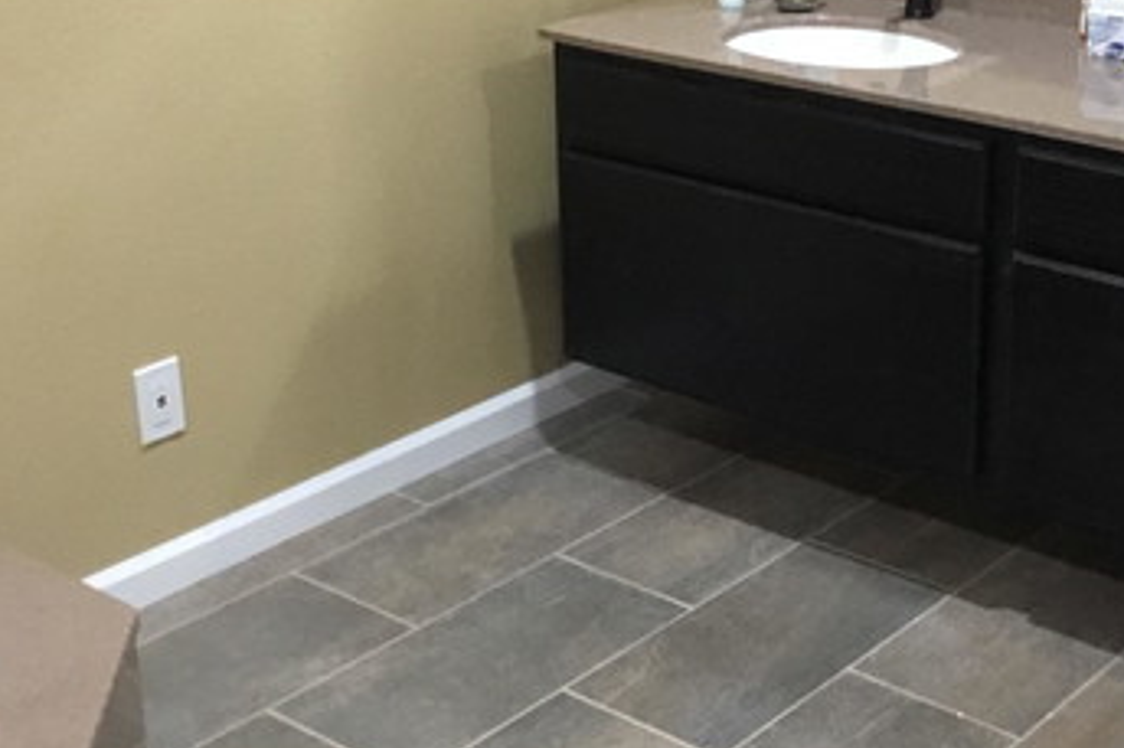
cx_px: 761
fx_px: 2028
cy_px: 247
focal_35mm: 65
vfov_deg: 20.8
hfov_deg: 30.7
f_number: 2.4
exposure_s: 1/30
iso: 200
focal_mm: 3.3
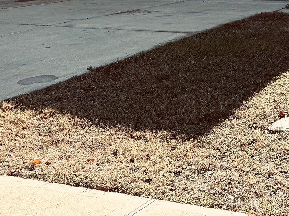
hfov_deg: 24.4
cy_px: -126
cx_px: 296
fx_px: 634
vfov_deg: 17.1
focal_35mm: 76
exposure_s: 1/2415
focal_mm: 6.76
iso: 80
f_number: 1.78
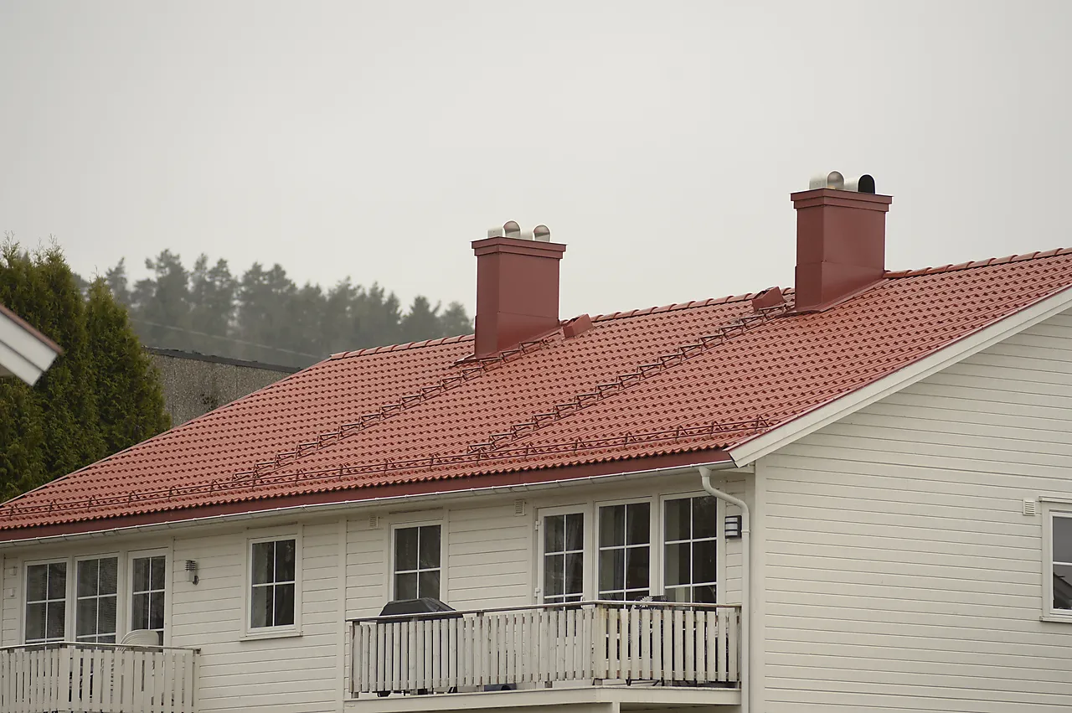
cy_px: 356
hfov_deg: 11.4
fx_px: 5355
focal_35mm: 180
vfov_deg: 7.6
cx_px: 536
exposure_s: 1/500
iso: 400
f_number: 4
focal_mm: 180
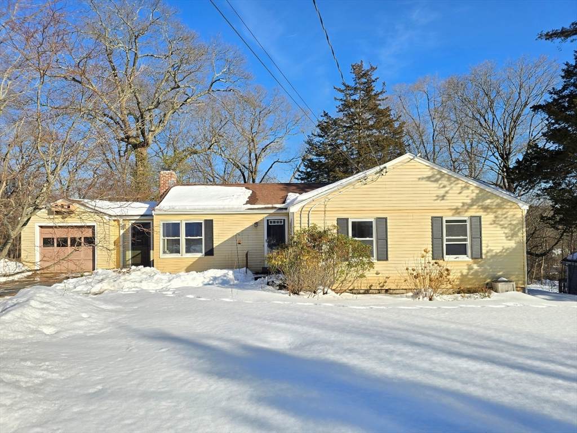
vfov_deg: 58.9
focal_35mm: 23
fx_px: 383
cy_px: 216
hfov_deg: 73.9
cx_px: 288
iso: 12
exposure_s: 1/671
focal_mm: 6.3
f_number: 1.7
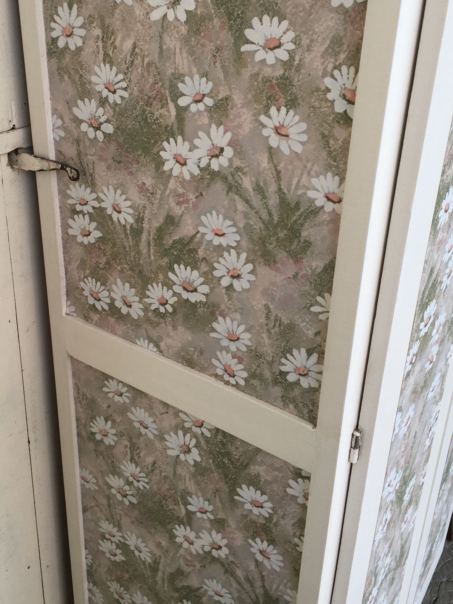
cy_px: 247
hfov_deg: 36.8
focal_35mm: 39
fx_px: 680
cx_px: 210
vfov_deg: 47.6
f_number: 2.2
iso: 32
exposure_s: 1/50
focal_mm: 4.15
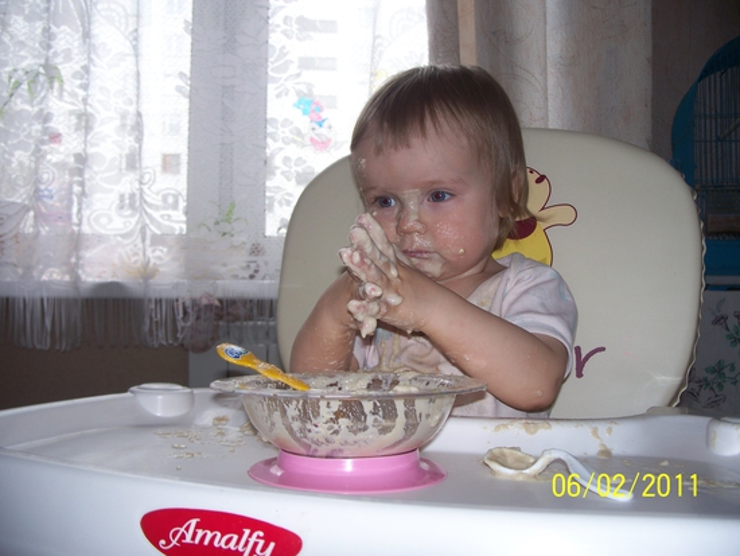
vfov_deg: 38.7
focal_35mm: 37
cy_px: 278
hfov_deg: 50.1
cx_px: 370
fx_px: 791
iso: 80
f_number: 2.8
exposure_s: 1/60
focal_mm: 7.8
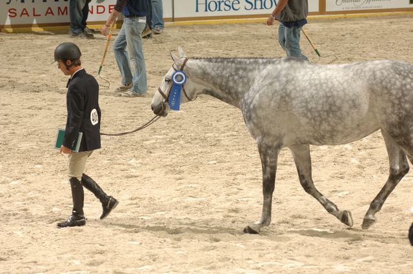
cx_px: 206
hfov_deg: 8.6
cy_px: 137
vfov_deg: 5.7
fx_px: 2750
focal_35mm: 240
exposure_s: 1/250
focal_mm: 160
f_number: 4.5
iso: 250
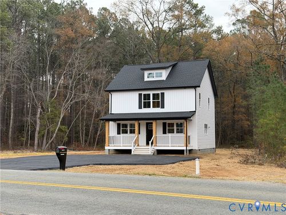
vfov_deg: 30.3
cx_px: 143
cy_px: 108
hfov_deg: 39.7
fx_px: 397
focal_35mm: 48
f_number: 1.78
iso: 100
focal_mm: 6.76
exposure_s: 1/875
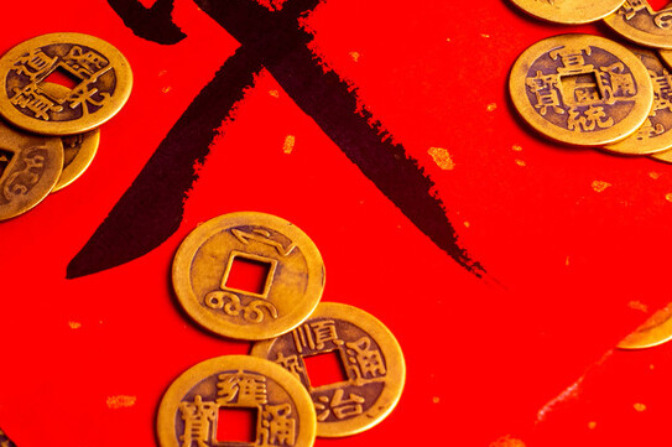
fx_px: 2145
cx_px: 218
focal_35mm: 115
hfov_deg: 17.8
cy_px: -14
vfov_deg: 11.8
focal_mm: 35
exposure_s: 1/125
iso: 100
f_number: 11
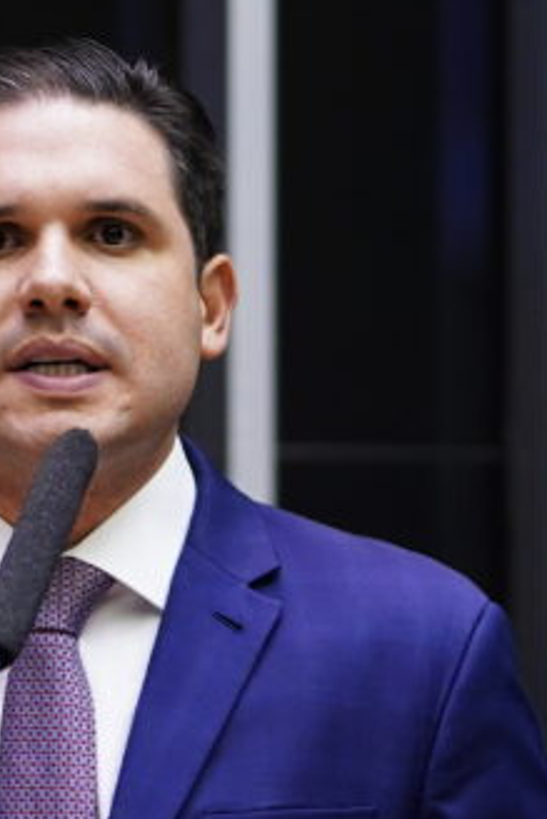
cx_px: 92
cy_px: 699
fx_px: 5282
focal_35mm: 232
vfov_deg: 8.8
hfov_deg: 5.9
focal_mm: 85
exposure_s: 1/200
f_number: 1.8
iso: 1600
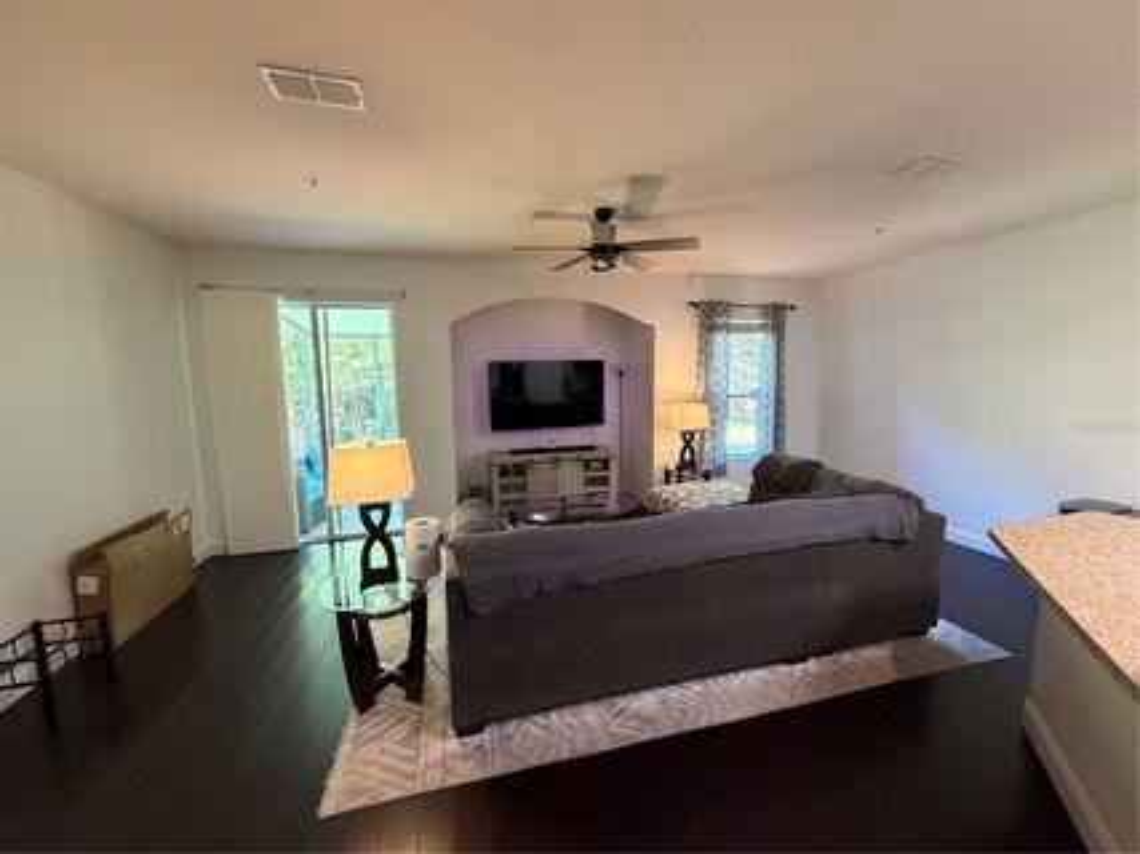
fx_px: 461
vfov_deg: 85.6
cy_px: 427
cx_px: 570
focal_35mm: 14
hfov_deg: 102.1
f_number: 2.2
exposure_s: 1/60
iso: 500
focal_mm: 2.22
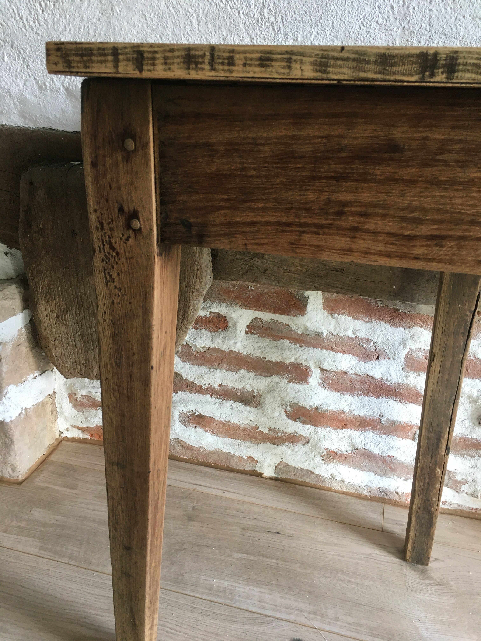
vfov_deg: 61.7
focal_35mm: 29
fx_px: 537
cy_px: 320
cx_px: 240
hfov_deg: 48.2
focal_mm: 4.15
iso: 64
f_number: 2.2
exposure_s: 1/33
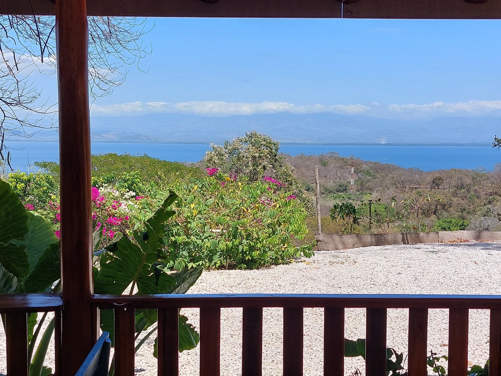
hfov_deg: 40.4
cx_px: 241
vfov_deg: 30.9
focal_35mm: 47
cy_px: 191
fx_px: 680
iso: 25
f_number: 1.8
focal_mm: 5.23
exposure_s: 1/1167
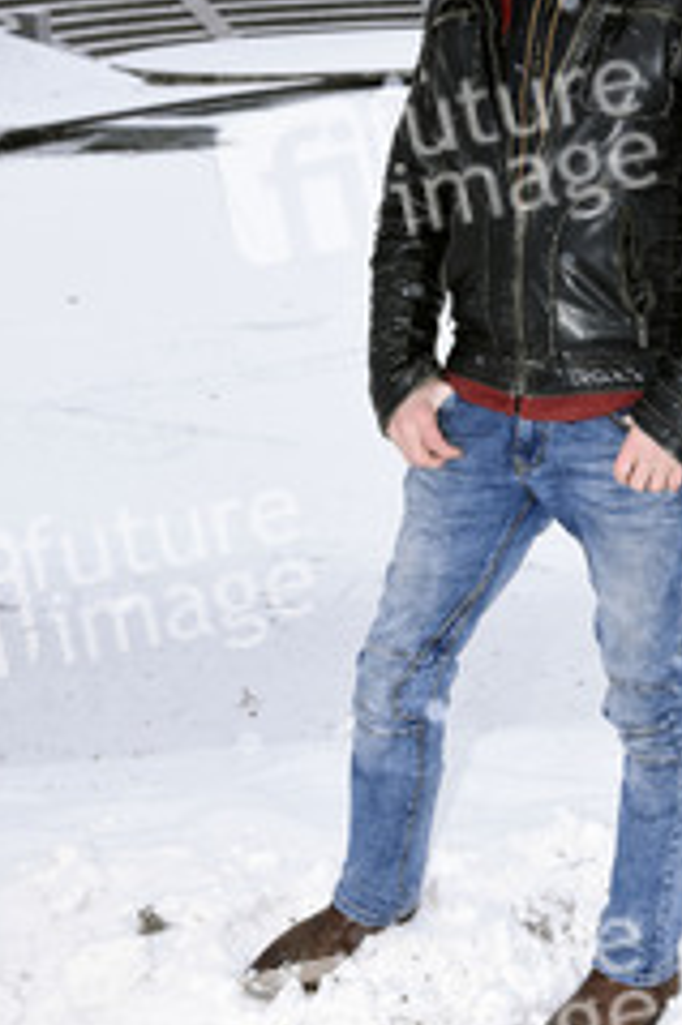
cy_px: 377
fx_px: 2476
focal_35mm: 87
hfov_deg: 15.6
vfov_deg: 23.3
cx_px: 562
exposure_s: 1/160
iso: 200
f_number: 8
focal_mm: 52
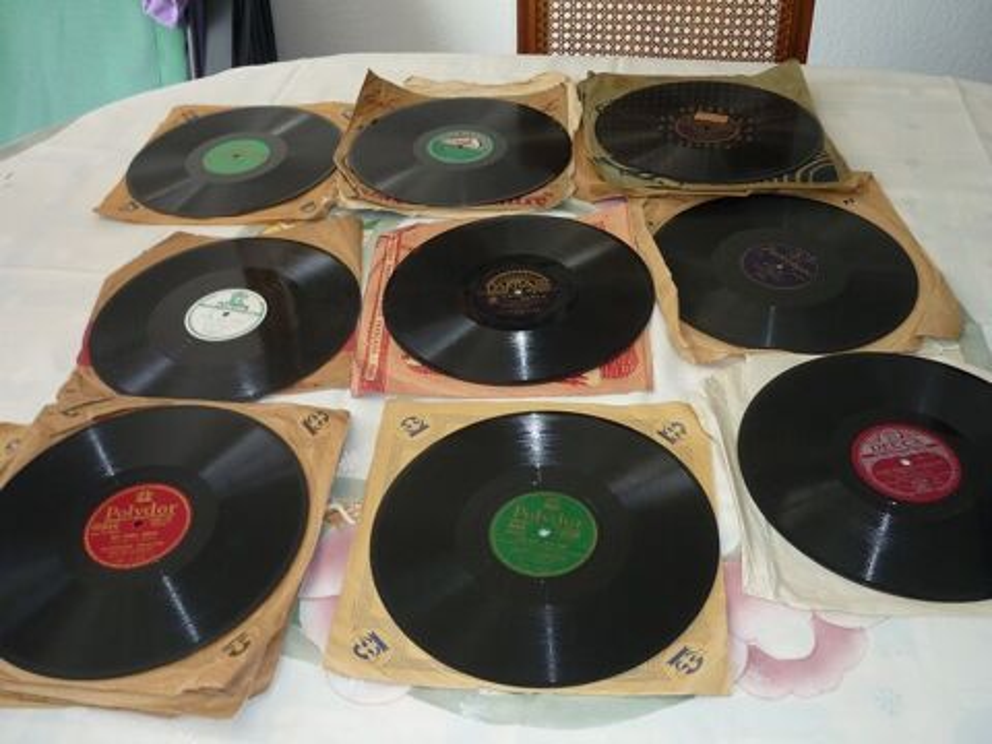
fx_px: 946
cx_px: 496
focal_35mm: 33
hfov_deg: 55.4
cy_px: 372
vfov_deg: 42.9
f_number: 2.8
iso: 100
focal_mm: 5.5
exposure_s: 1/30
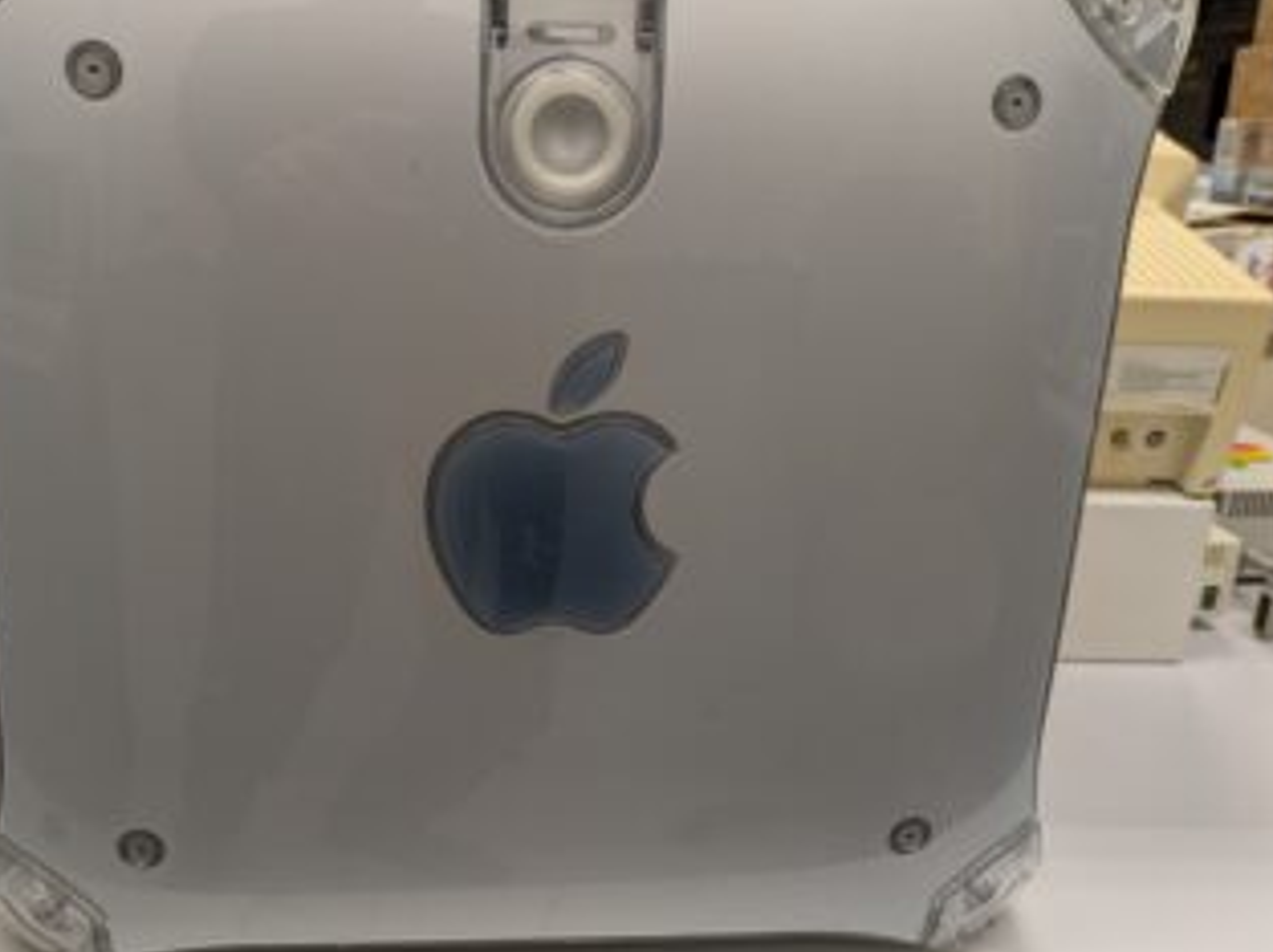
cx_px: 500
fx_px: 1175
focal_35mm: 32
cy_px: 468
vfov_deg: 44.1
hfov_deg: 56.4
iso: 52
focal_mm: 5.43
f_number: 1.89
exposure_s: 1/24
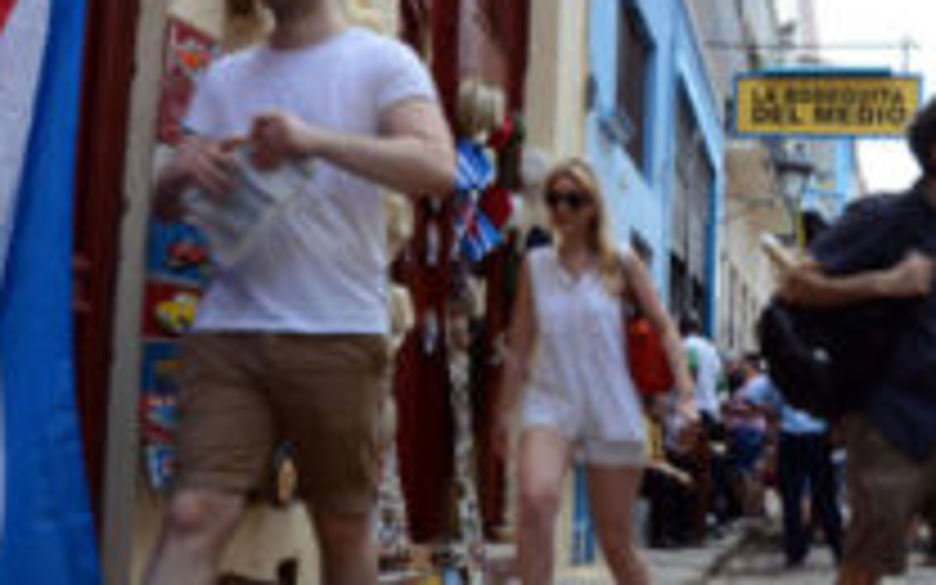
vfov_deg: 24.0
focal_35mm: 54
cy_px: 261
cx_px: 648
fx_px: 1377
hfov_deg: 37.0
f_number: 16
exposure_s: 1/40
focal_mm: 18
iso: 320
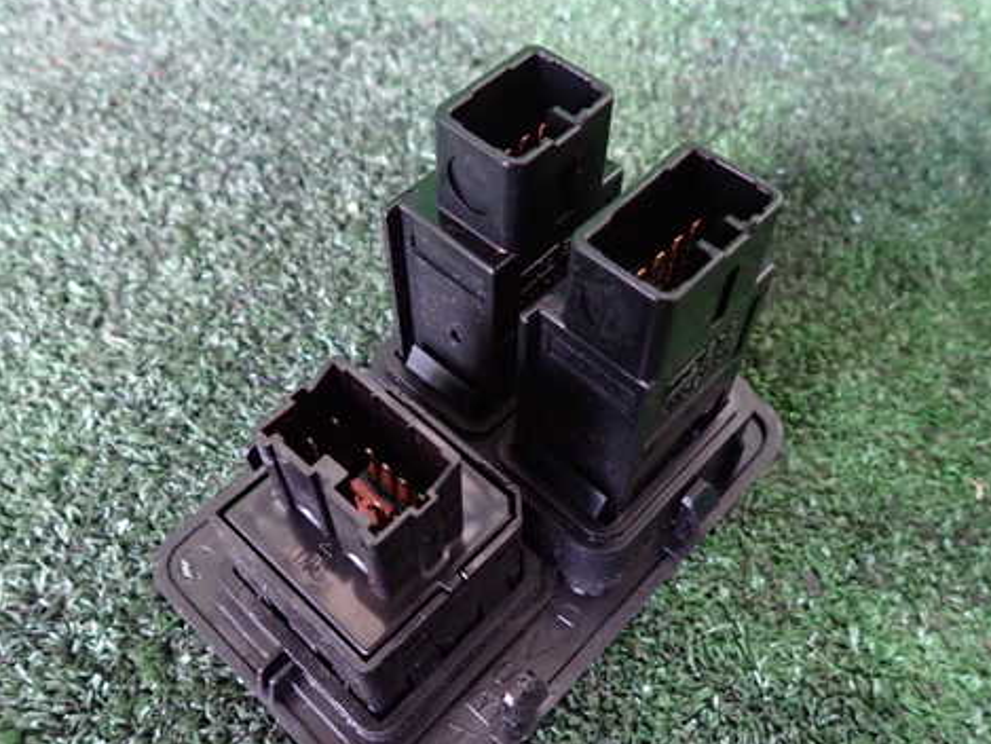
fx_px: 916
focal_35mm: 32
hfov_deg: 56.8
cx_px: 494
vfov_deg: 44.1
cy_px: 412
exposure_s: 1/20
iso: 800
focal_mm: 4.5
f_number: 2
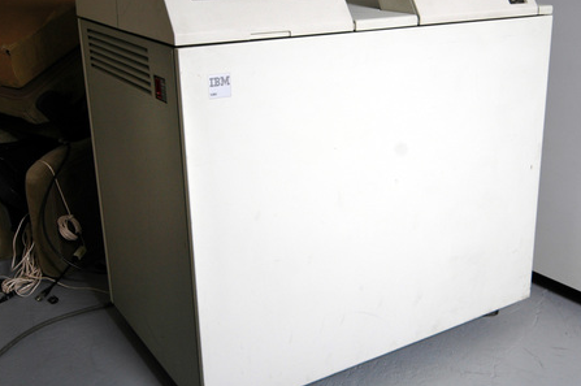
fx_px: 693
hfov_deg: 45.3
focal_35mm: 43
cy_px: 177
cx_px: 344
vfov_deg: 31.1
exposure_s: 1/2
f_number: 5.6
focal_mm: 20
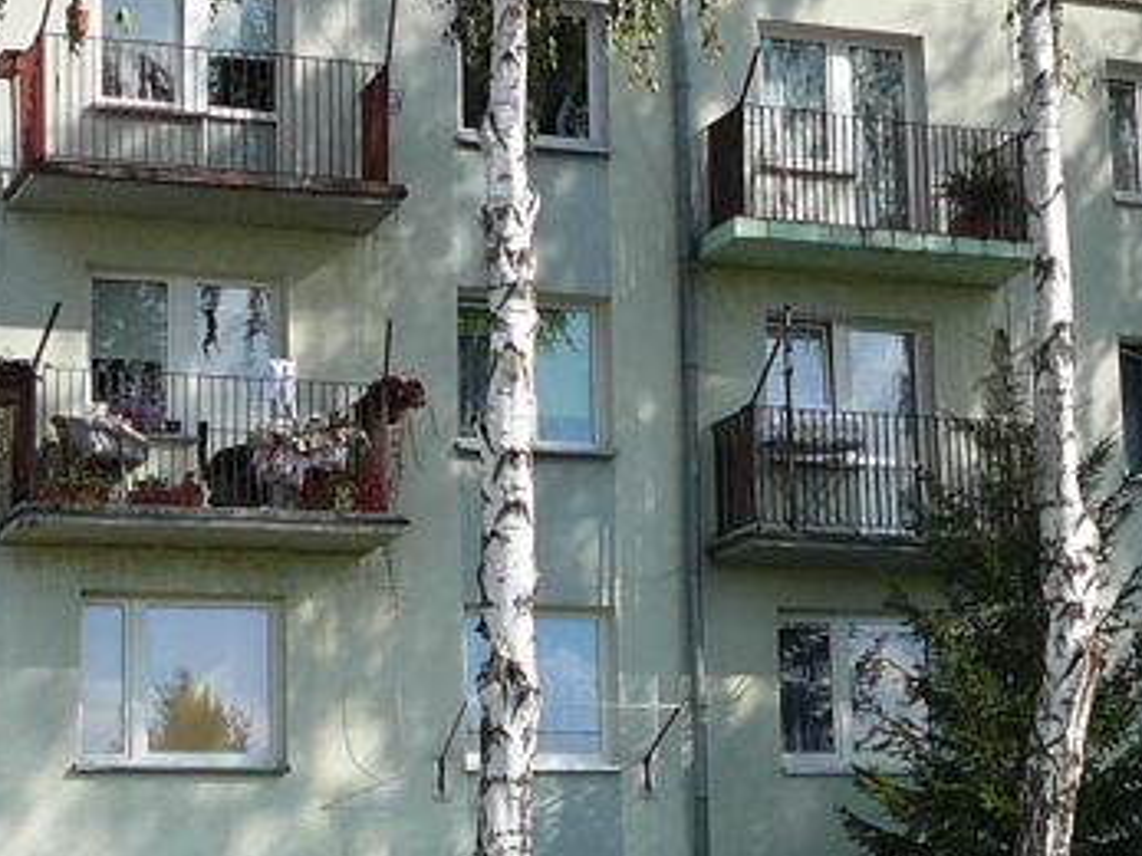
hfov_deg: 18.8
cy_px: 326
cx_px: 1208
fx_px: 3331
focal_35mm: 101
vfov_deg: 14.6
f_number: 2.8
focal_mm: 5.2
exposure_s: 1/800
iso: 80
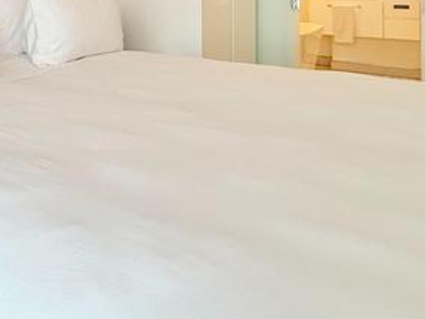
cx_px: -44
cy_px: -27
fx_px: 479
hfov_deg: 39.1
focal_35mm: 39
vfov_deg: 32.6
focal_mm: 2.22
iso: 100
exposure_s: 1/100
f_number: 2.2
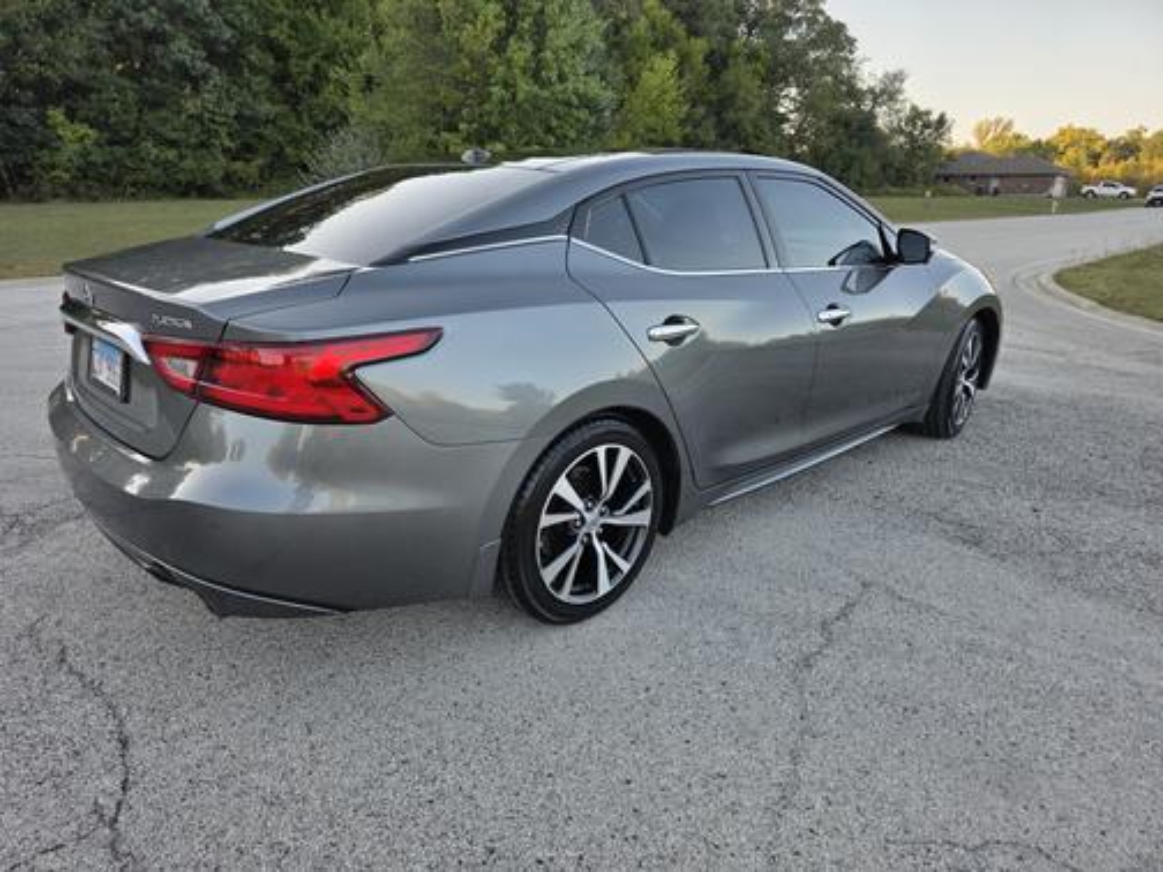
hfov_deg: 73.9
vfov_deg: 58.9
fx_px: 773
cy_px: 436
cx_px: 582
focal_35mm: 23
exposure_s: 1/359
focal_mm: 6.3
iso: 25
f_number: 1.7
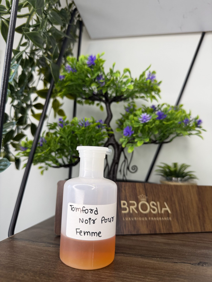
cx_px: 106
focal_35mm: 24
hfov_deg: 56.8
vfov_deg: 71.6
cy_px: 141
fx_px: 196
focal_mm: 6.76
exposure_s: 1/141
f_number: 1.78
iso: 50
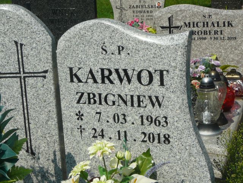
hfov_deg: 25.3
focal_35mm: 77
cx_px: 122
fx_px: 541
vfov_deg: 19.1
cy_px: 92
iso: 80
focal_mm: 11.5
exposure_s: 1/640
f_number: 6.3
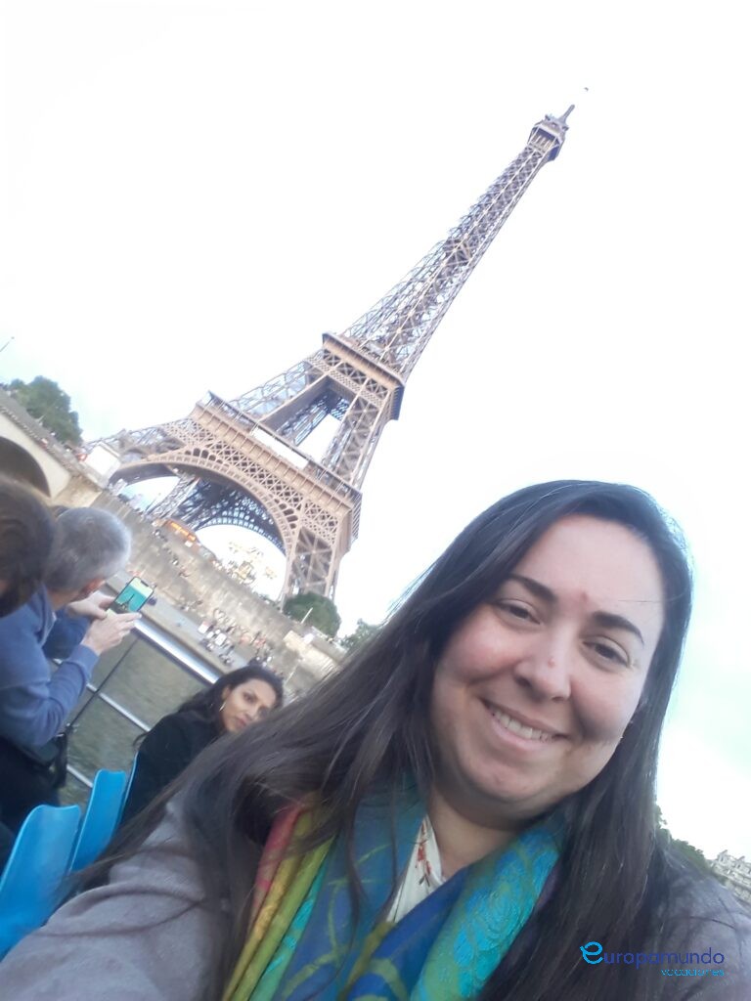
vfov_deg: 73.9
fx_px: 665
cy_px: 500
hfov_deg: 58.9
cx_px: 376
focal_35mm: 23
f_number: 2.2
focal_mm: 1.95
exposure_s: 1/33
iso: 80
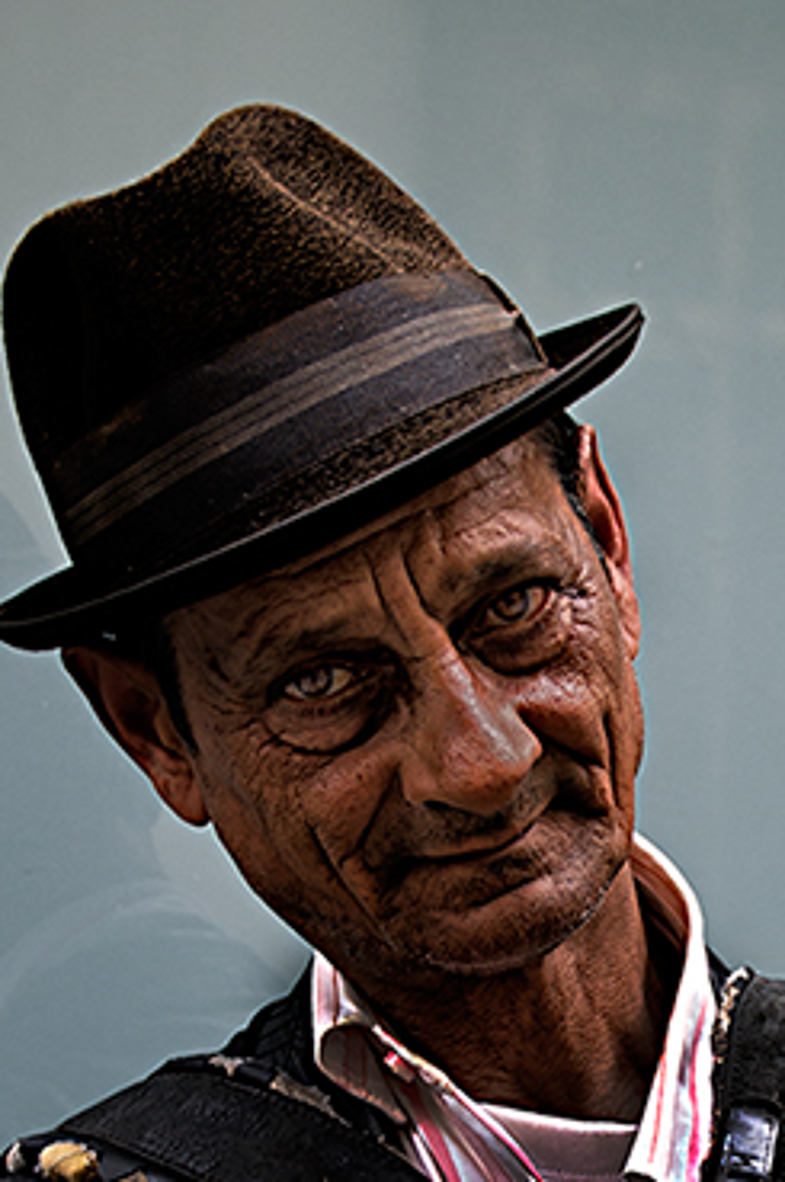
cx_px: 423
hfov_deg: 17.4
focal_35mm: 78
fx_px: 2558
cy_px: 1192
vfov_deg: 24.8
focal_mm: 24
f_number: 2.8
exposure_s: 1/100
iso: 100
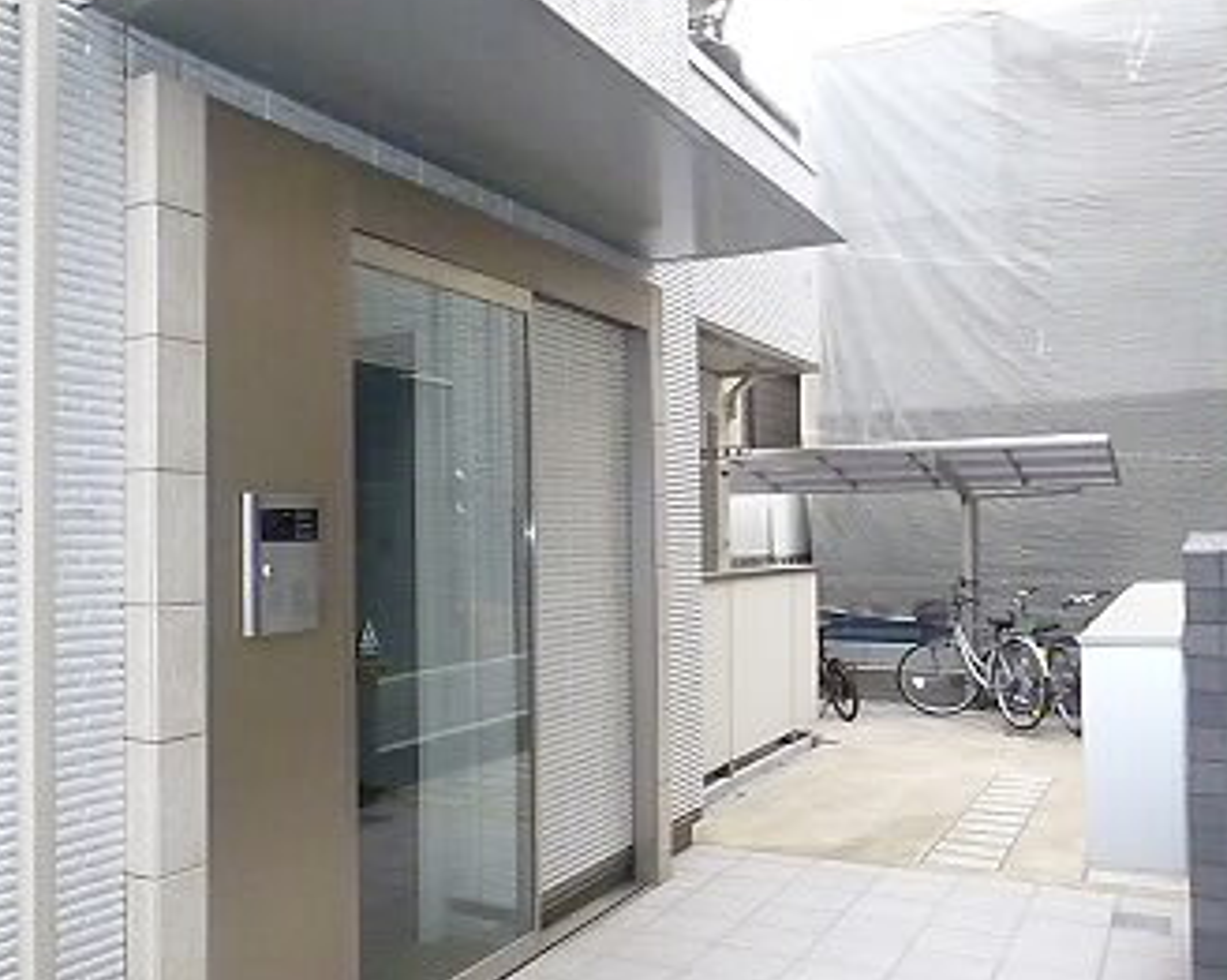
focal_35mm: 32
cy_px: 484
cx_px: 449
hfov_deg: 55.0
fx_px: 1161
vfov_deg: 45.8
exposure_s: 1/400
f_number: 3.1
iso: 1600
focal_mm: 4.5
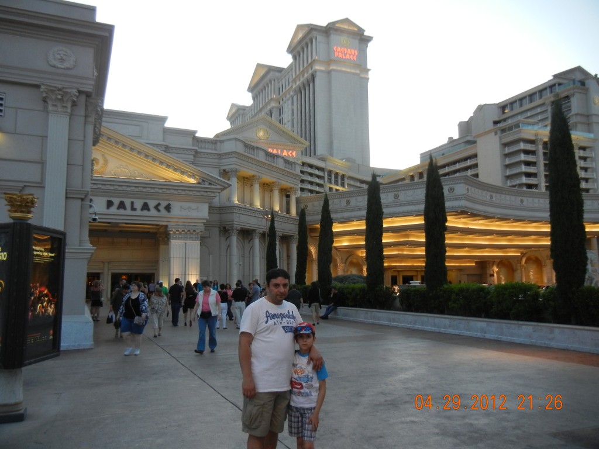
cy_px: 224
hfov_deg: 60.0
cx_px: 300
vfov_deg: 46.8
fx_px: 519
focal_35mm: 30
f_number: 3.5
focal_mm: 5.4
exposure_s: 1/60
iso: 307
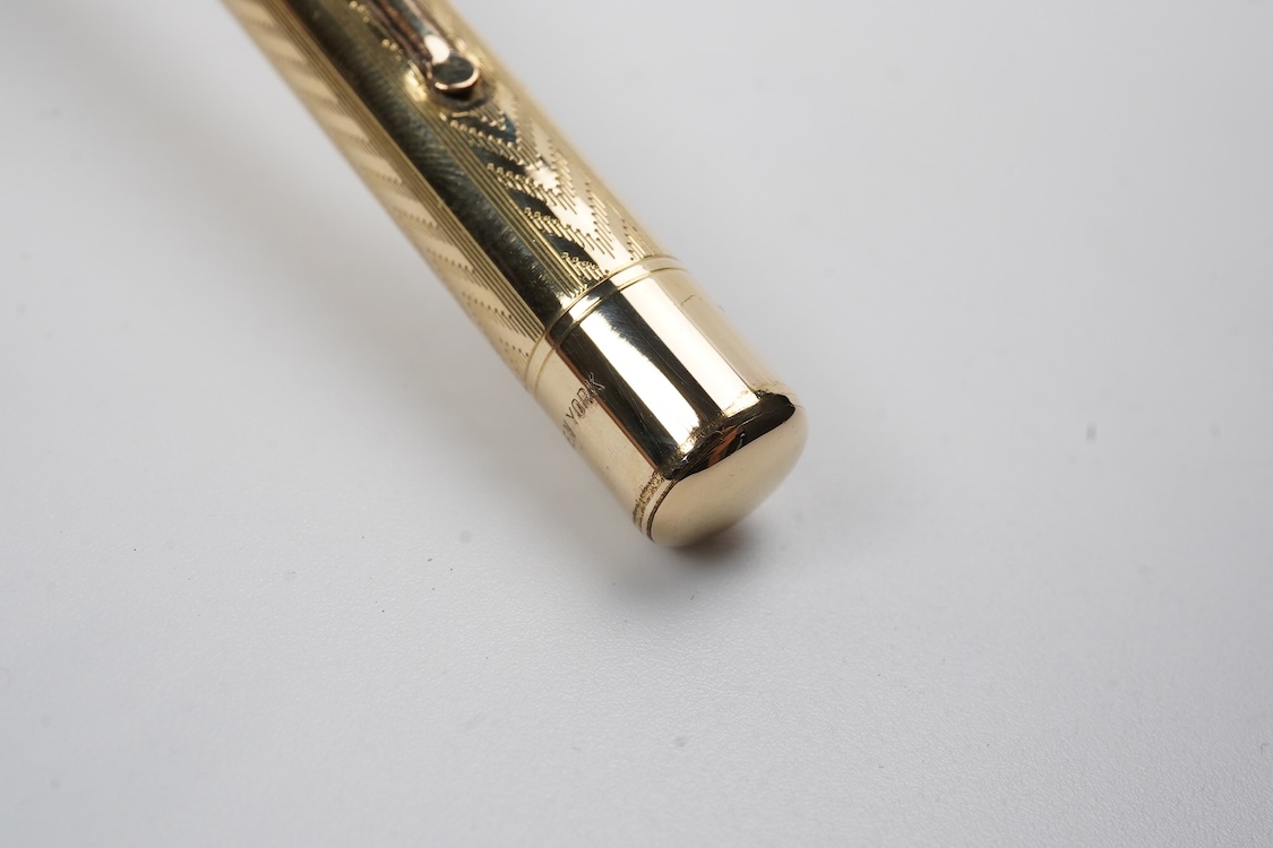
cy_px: 424
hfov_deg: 43.6
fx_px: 1591
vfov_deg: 29.9
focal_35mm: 45
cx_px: 636
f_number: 22
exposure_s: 1/100
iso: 500
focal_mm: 30
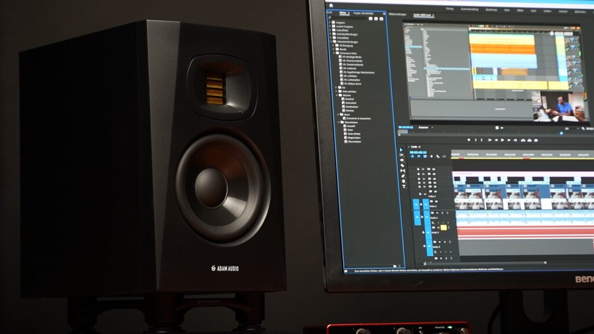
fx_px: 1591
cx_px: 297
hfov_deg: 21.1
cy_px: 174
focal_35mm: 101
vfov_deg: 12.0
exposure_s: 1/20
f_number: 2.8
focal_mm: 64
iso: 400
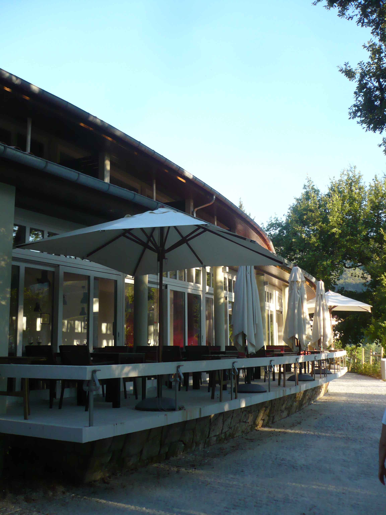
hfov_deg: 40.7
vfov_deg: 52.6
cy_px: 258
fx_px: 520
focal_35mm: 35
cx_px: 193
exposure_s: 1/320
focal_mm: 5.8
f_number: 2.8
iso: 200
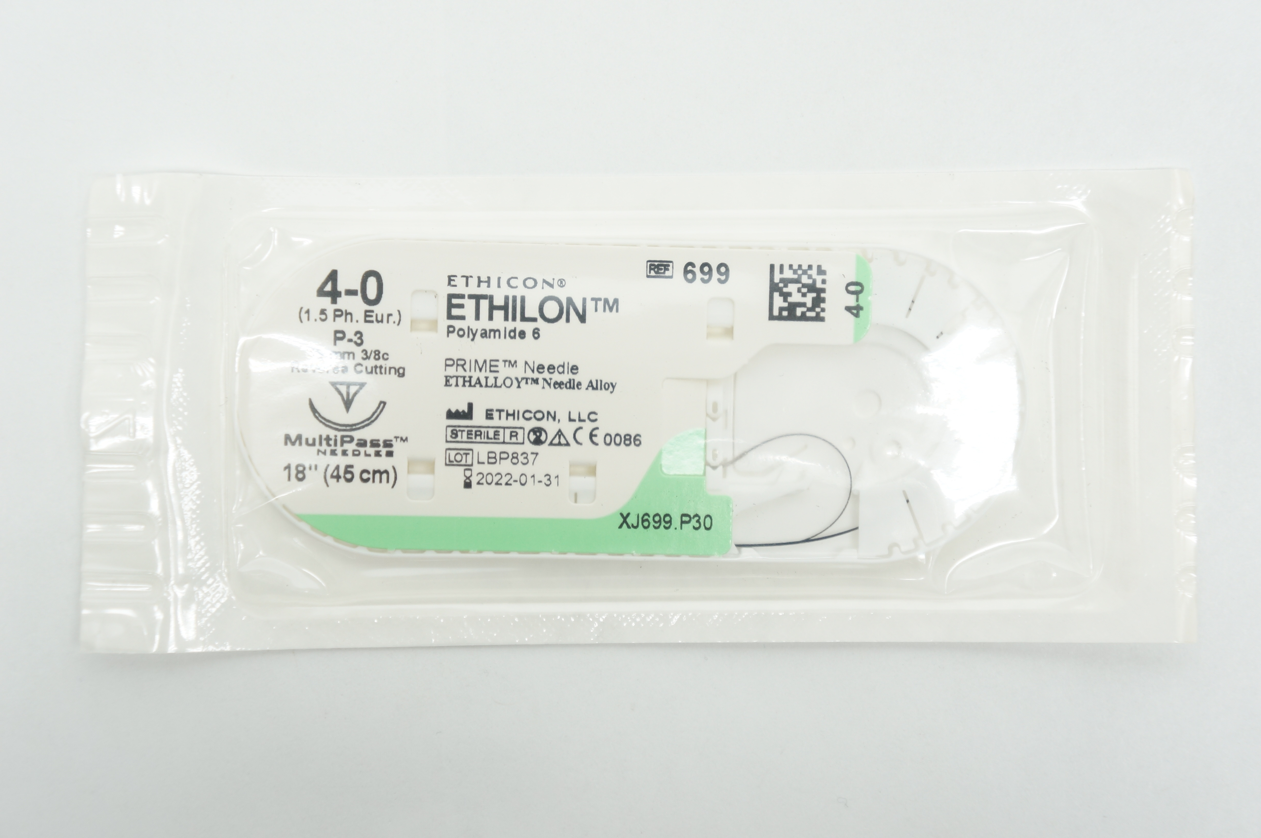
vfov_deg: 20.1
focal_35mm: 68
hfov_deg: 29.9
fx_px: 2362
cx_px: 630
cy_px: 419
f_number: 5
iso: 400
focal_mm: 45
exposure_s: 1/60
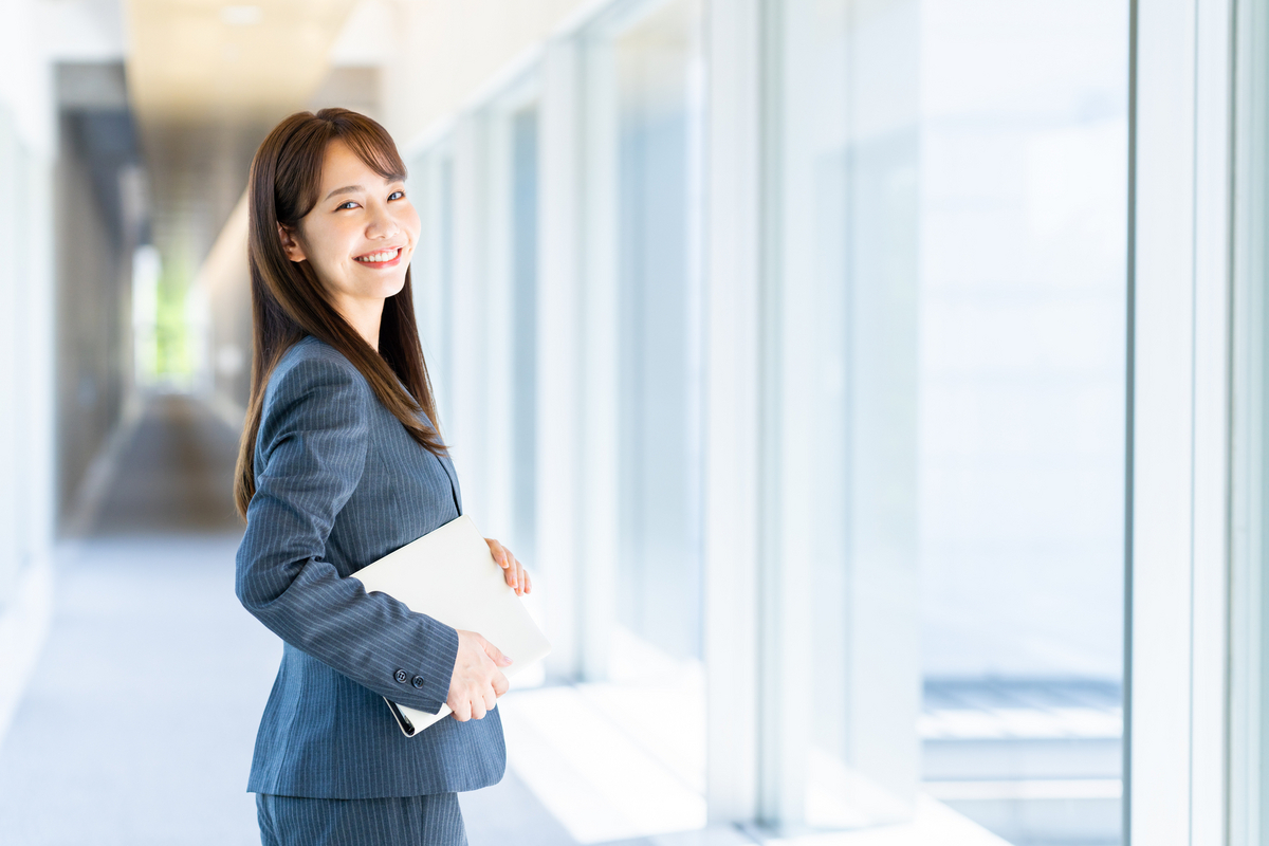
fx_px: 2996
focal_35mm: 85
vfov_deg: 16.1
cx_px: 634
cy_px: 423
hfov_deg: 23.9
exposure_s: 1/800
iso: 320
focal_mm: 85
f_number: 2.8
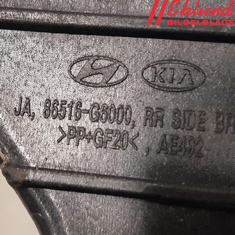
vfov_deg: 52.5
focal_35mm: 31
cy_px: 118
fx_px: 238
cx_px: 83
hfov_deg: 51.8
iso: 250
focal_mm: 3.93
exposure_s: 1/50
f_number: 1.7
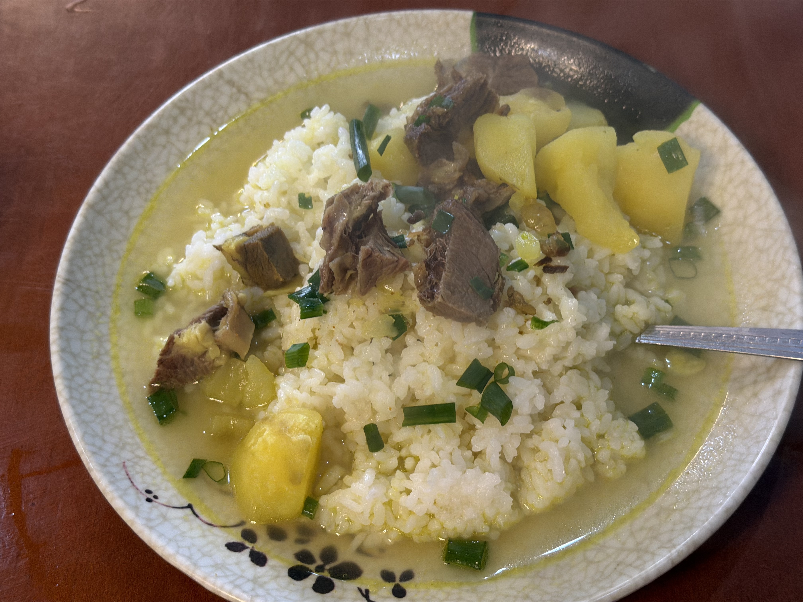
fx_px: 1113
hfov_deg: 39.7
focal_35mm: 48
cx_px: 402
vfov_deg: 30.3
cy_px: 301
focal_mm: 6.76
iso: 160
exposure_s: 1/60
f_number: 1.78
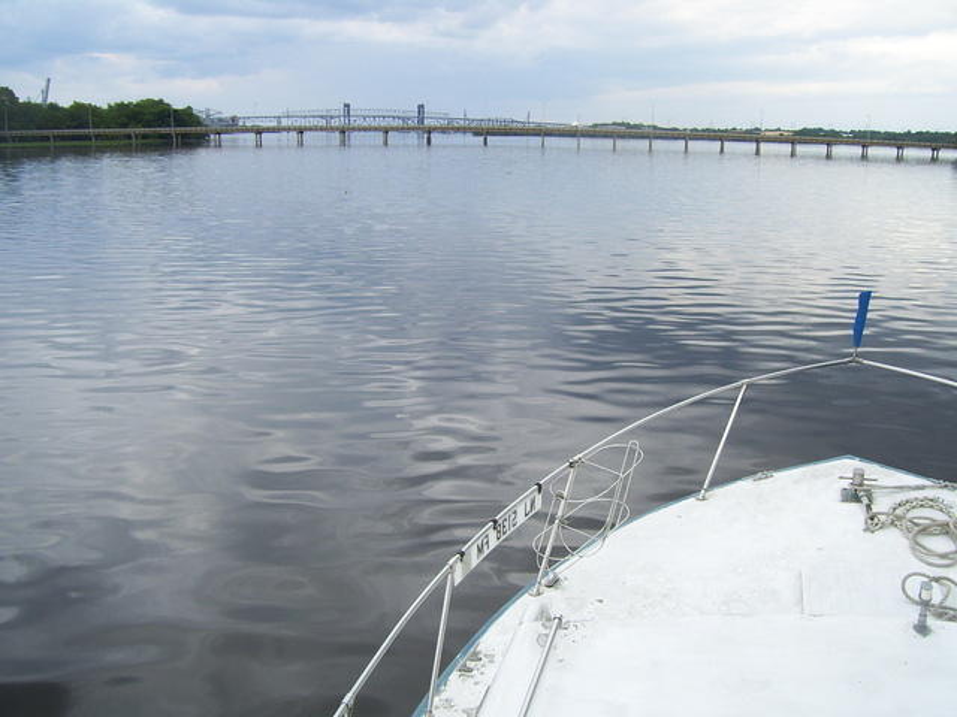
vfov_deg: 39.7
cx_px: 478
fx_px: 995
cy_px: 358
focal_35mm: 36
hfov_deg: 51.4
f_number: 4.8
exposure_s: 1/320
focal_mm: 6
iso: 80
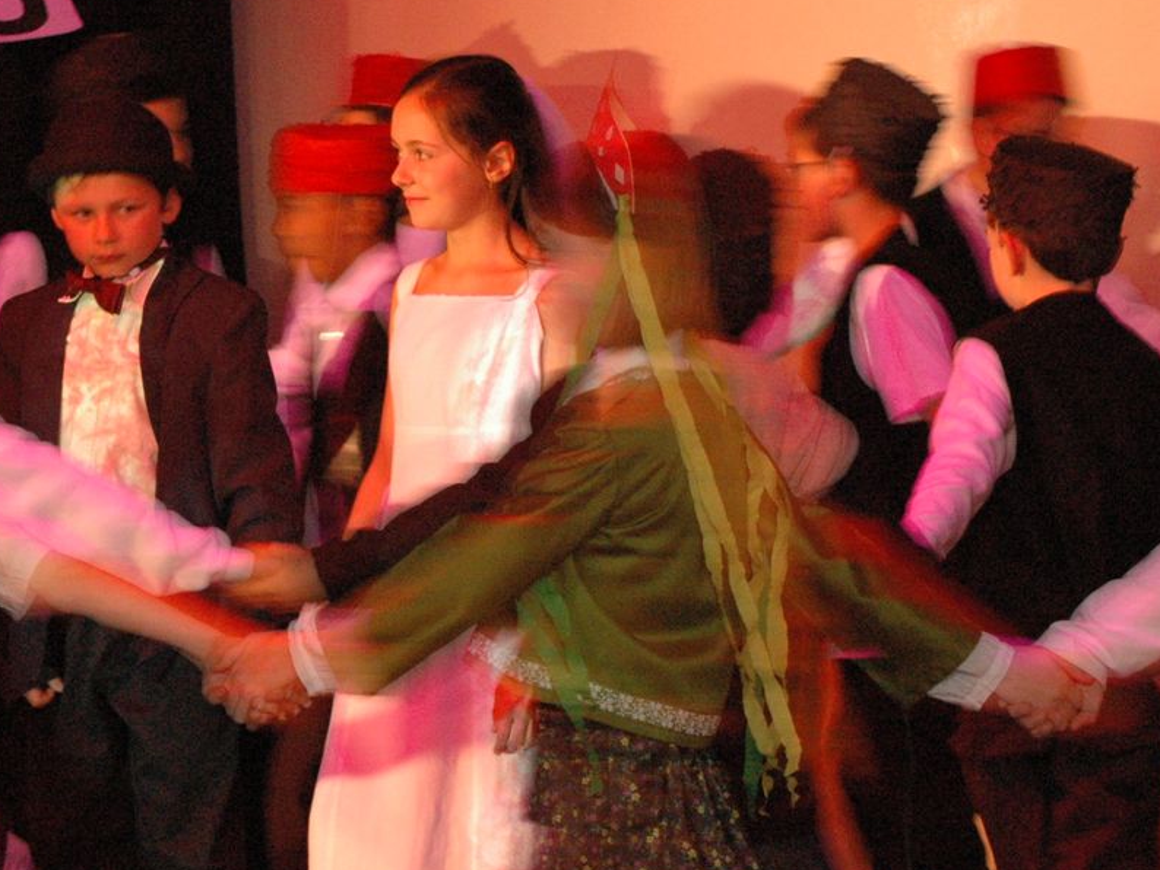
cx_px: 307
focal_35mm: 191
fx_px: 6402
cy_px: 451
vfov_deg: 7.8
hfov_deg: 10.3
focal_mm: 70
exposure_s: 1/25
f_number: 7.1
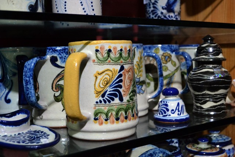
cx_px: 118
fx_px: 313
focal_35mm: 48
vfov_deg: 28.1
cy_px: 78
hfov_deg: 41.1
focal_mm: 32
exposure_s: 1/60
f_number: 5.6
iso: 2500
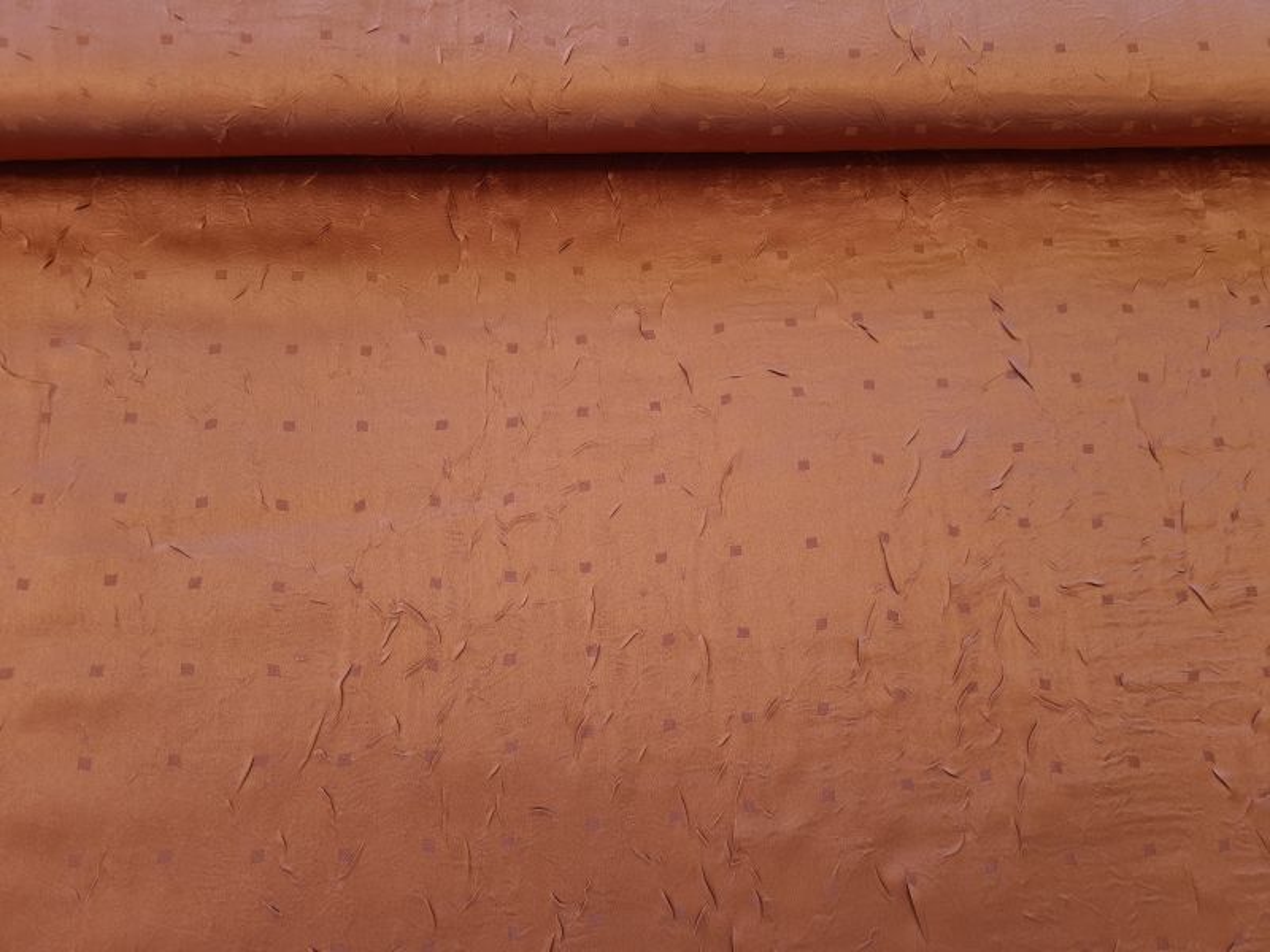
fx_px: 954
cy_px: 476
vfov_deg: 53.1
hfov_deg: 67.3
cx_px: 635
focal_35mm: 26
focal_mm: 5.4
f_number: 1.8
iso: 64
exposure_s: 1/100
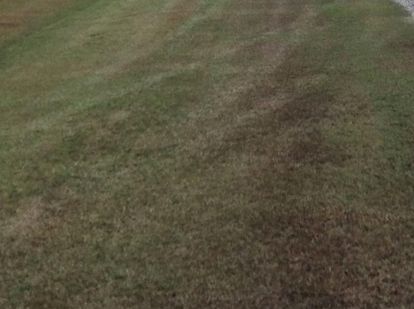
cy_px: -120
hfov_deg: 18.1
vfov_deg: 13.1
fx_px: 1289
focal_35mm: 108
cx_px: 331
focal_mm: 4.28
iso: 50
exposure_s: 1/2519
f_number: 2.4
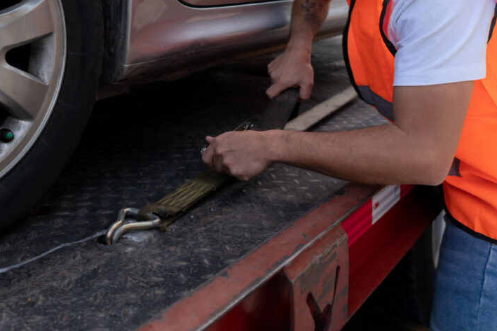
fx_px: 538
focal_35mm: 39
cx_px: 126
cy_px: 7
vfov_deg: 31.8
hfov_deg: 47.7
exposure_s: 1/1000
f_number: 2.8
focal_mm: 18
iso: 250
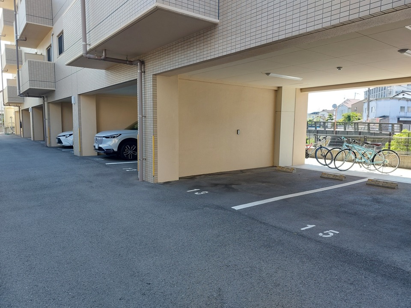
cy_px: 154
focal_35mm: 24
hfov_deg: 71.6
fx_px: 285
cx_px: 206
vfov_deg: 56.8
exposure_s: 1/120
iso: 32
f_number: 1.8
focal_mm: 5.23
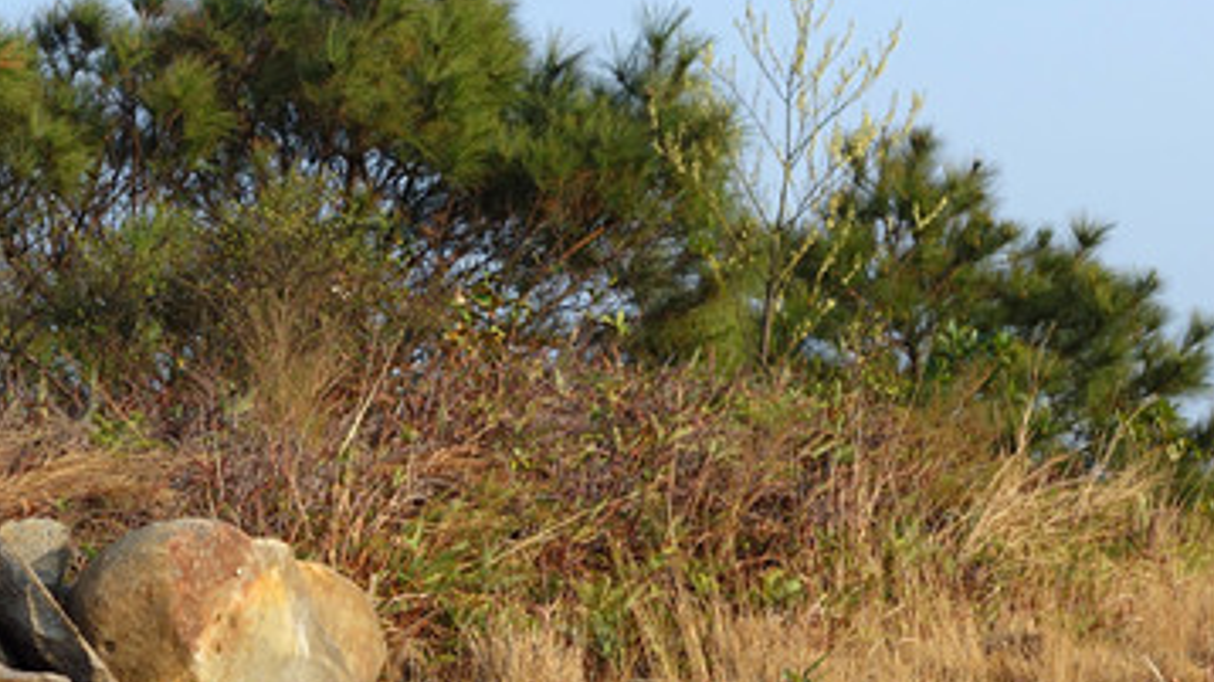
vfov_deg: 12.4
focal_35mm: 96
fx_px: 3089
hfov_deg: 22.0
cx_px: 292
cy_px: 687
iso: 125
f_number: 5.6
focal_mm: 15.28
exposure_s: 1/250
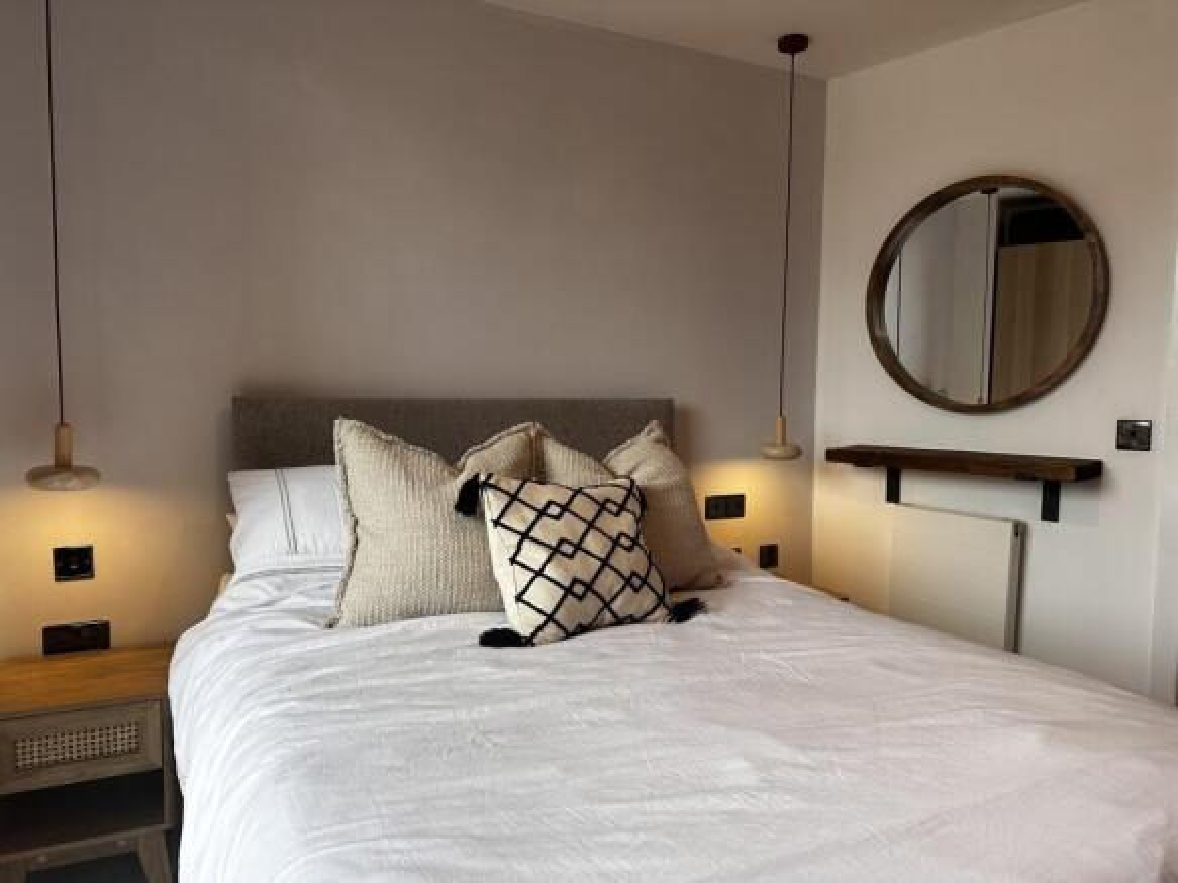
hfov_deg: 71.6
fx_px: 817
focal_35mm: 24
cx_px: 589
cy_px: 442
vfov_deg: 56.8
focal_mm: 6.86
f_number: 1.78
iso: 80
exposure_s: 1/121
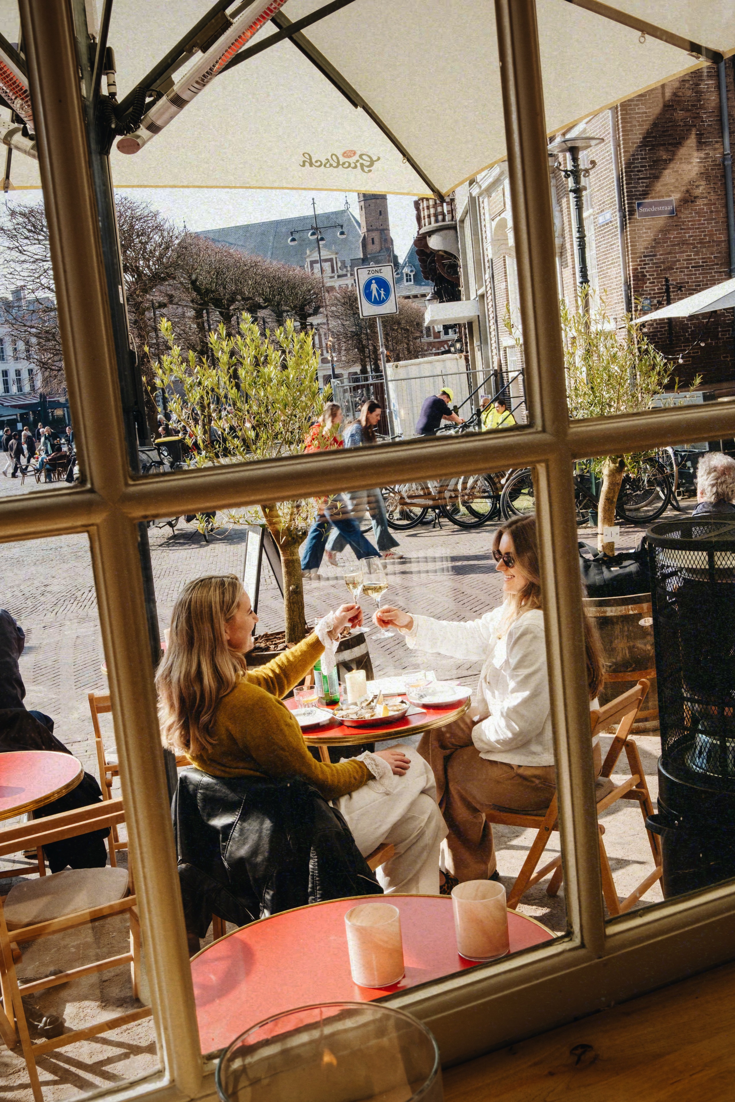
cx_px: 368
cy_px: 551
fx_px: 1164
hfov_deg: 35.1
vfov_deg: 50.7
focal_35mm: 38
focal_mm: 25.6
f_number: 13
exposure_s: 1/60
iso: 160
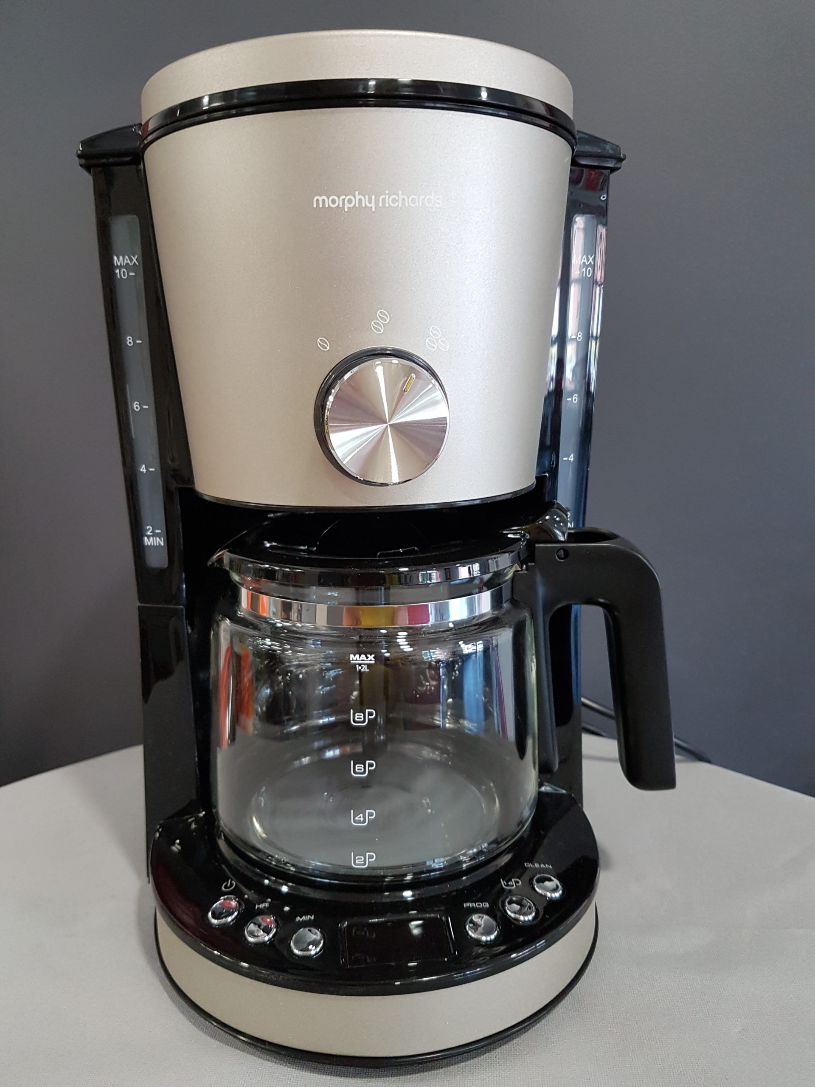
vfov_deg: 67.3
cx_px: 408
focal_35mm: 26
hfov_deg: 53.1
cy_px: 544
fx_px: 816
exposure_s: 1/50
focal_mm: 4.2
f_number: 1.7
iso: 200
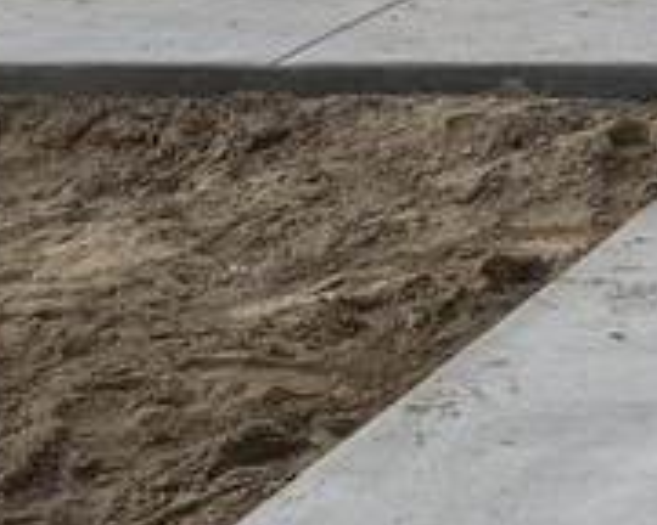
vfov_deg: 8.9
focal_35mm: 167
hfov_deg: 10.6
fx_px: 3247
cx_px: 1288
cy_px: -434
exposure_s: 1/1464
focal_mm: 6.76
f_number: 1.78
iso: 80
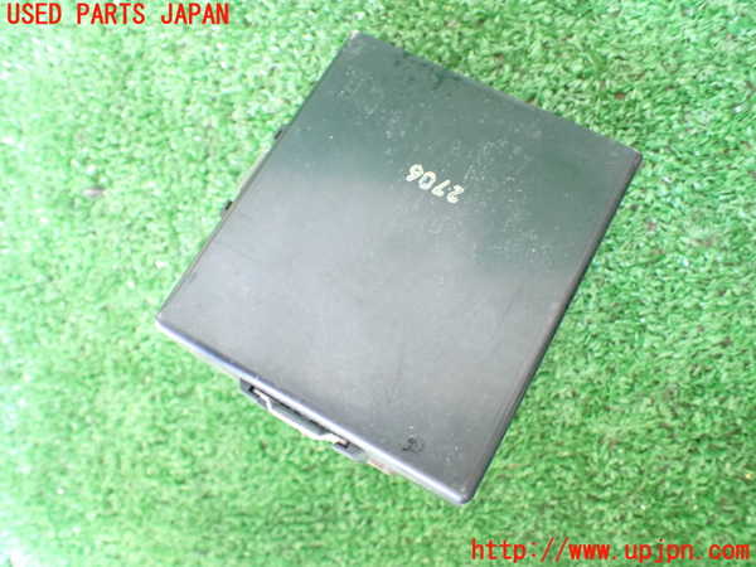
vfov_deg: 46.8
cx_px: 378
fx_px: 655
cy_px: 284
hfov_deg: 60.0
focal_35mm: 30
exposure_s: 1/30
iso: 1250
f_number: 2.3
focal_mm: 5.4
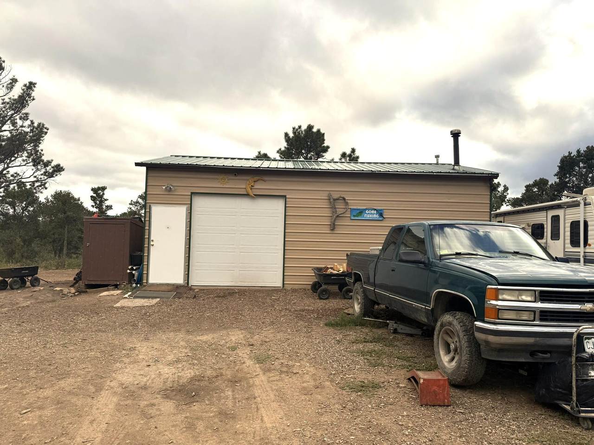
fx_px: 412
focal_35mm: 24
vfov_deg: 56.8
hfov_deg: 71.6
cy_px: 222
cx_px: 297
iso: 100
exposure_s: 1/4167
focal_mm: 6.76
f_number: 1.78
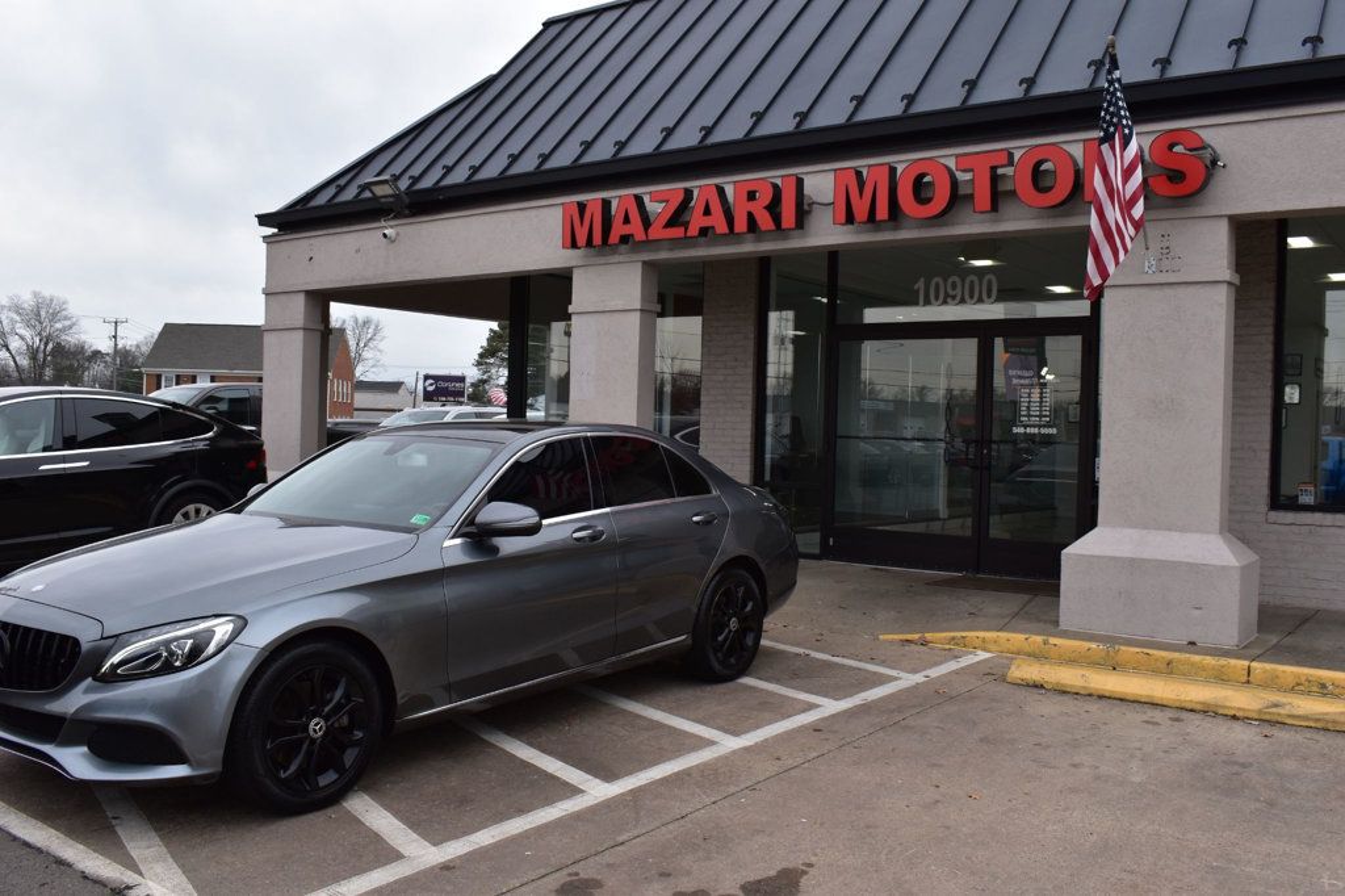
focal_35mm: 33
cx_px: 672
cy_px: 448
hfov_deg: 57.2
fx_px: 1232
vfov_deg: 39.9
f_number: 10
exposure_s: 1/250
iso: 400
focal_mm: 22
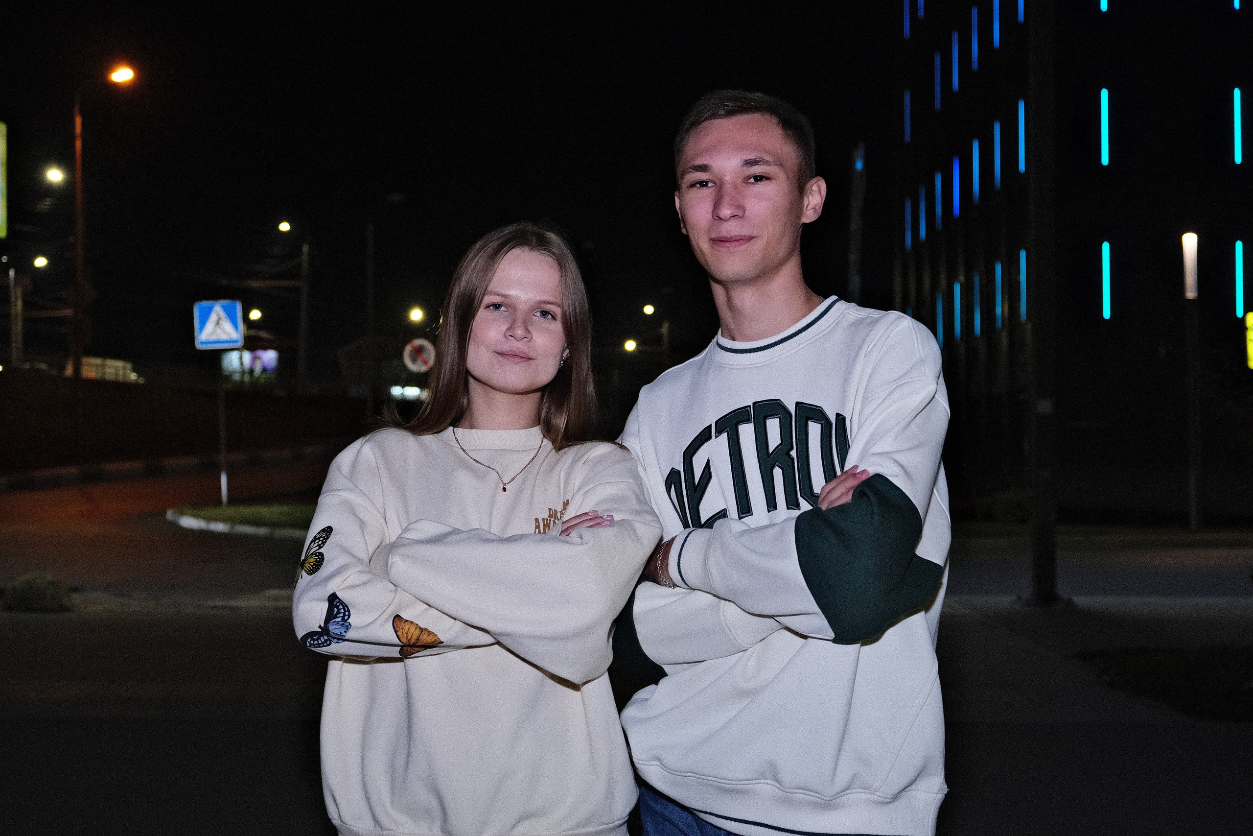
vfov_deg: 27.5
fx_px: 1705
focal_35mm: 49
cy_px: 418
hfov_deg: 40.3
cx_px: 626
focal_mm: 32.9
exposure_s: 1/125
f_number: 3.6
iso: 2500
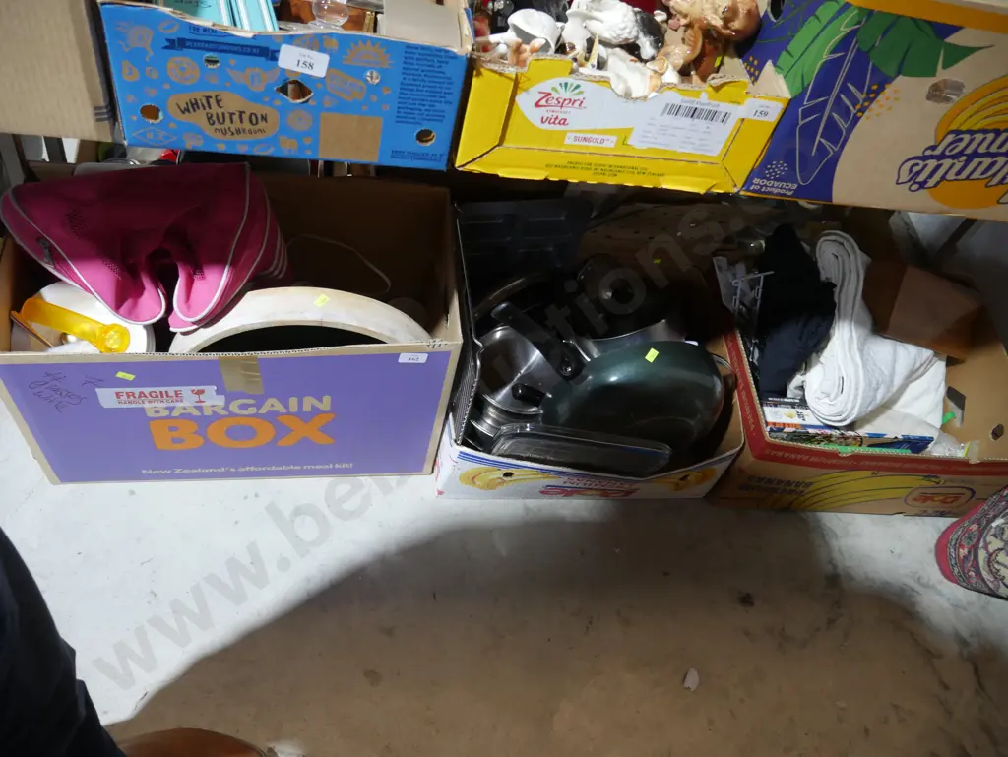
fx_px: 816
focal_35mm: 28
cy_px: 378
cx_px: 504
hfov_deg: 63.4
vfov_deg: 49.8
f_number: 3.5
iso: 640
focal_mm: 14
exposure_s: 1/60
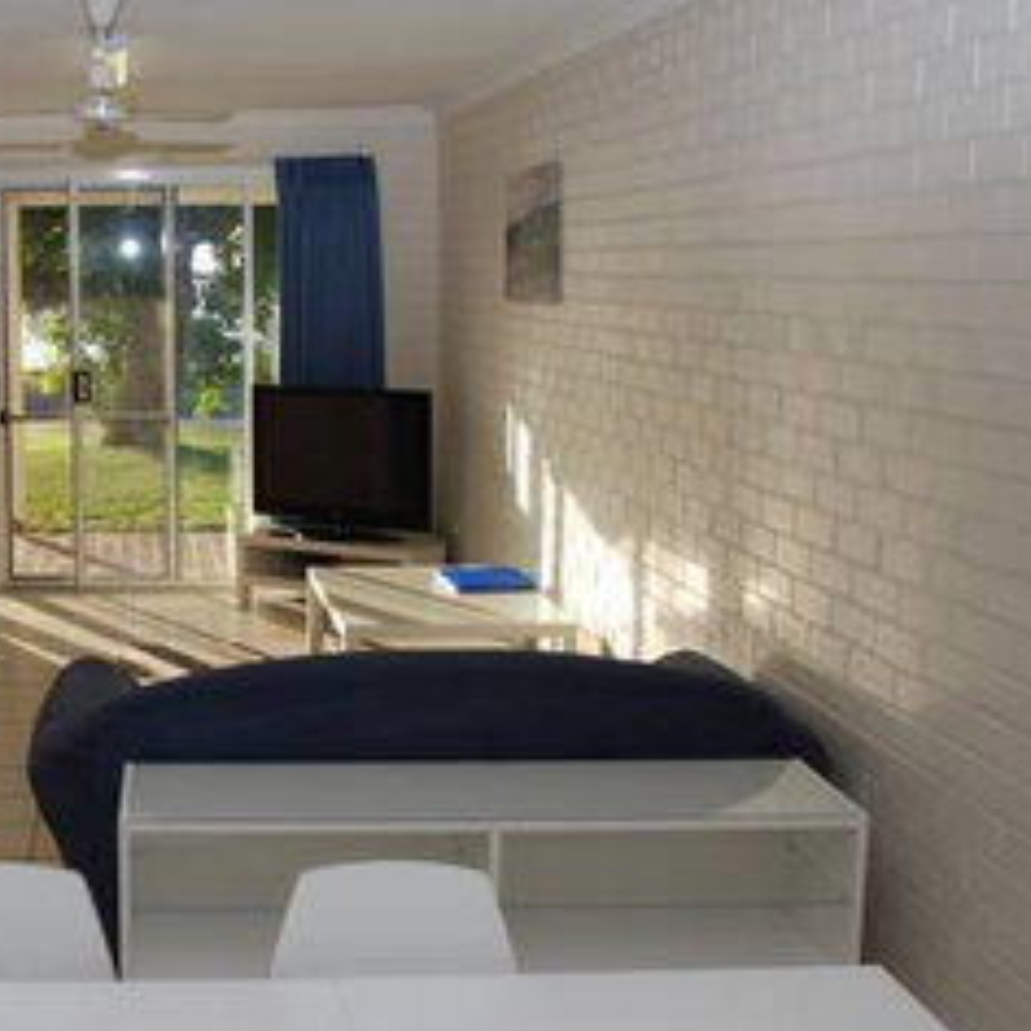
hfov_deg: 31.5
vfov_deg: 32.8
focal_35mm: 52
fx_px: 1752
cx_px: 144
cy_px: 526
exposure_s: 1/100
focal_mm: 20
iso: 100
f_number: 5
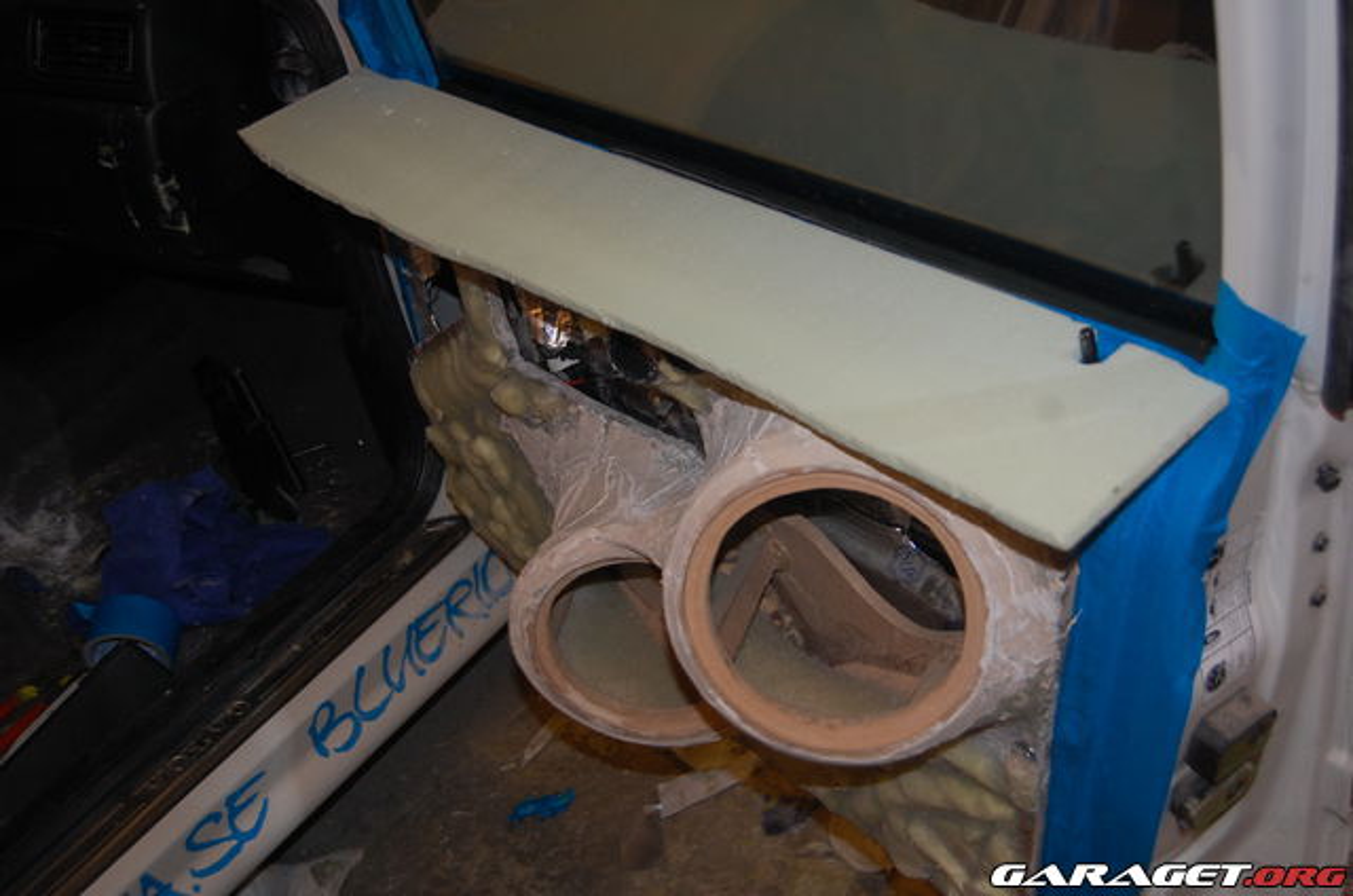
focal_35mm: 42
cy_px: 448
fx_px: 1575
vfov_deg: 31.8
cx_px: 676
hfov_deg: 46.5
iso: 400
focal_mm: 28
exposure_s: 1/60
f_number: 4.2
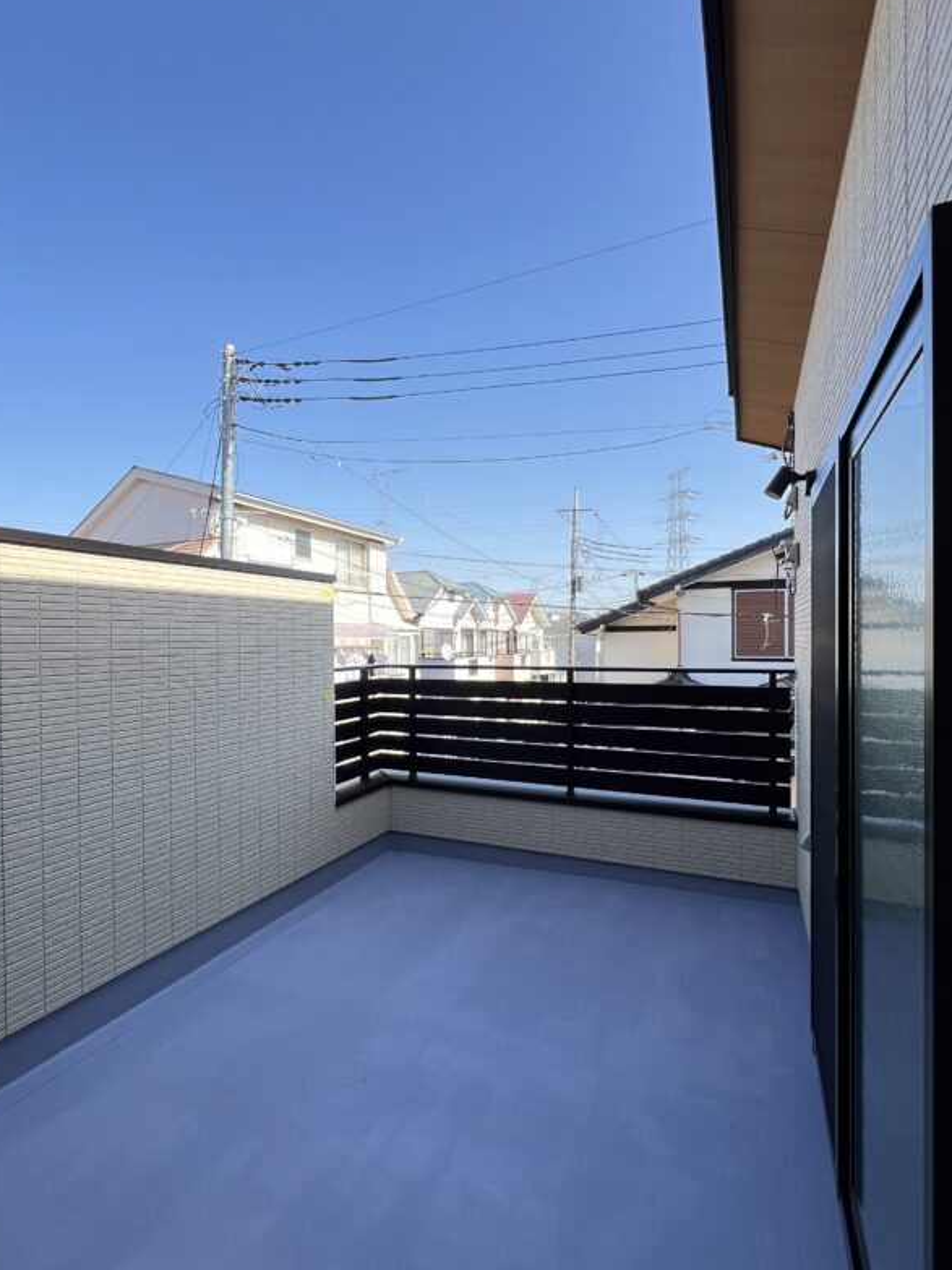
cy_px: 649
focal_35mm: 17
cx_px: 392
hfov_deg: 74.1
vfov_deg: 91.0
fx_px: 624
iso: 32
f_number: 1.8
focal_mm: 1.57
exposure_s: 1/401
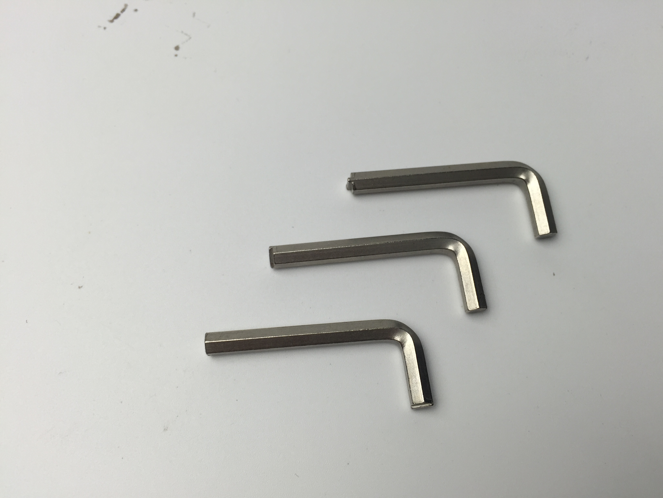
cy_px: 249
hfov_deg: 61.7
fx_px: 555
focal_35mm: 29
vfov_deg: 48.2
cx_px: 332
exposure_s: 1/100
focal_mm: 4.15
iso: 32
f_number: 2.2
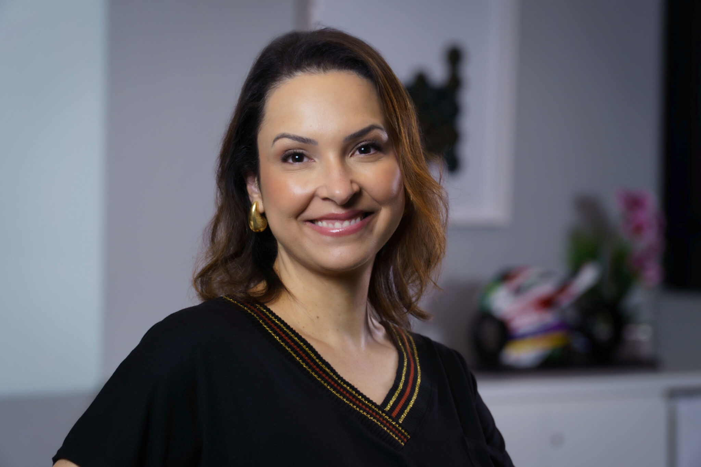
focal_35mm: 154
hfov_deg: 13.3
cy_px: 234
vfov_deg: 8.9
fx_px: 3008
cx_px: 350
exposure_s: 1/100
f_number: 4
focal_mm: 103
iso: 100
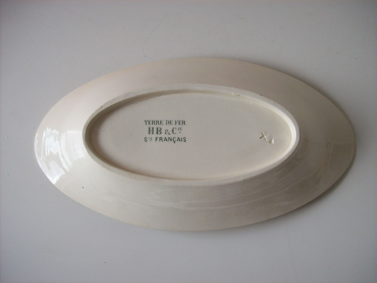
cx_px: 188
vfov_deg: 39.6
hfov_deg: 51.4
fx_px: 392
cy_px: 142
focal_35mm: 36
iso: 80
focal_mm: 6
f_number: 2.7
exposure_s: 1/222
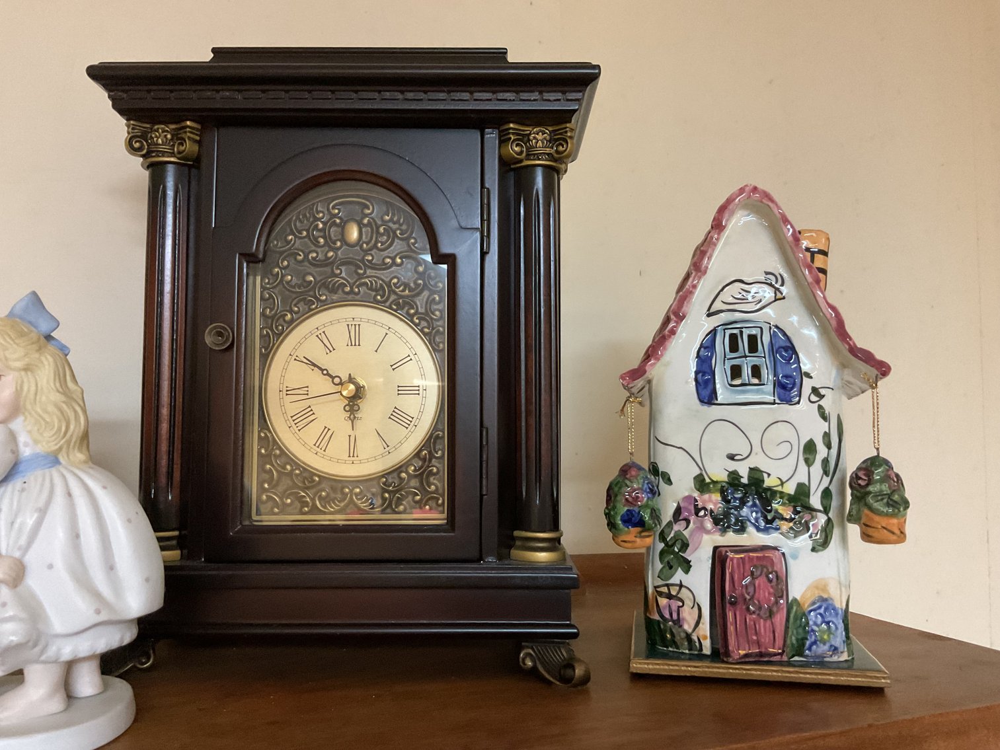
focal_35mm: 29
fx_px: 838
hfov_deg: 61.7
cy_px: 375
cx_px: 500
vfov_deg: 48.2
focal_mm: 3
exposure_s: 1/30
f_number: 1.8
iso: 400
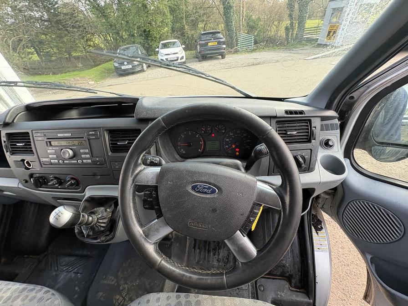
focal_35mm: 14
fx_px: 165
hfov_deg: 102.1
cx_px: 204
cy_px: 153
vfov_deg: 85.7
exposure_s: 1/99
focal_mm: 2.22
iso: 100
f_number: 2.2
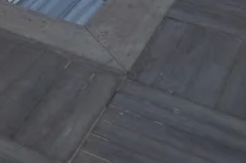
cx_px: -168
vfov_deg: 12.8
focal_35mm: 99
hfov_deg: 17.5
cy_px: -107
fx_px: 677
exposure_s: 1/200
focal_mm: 15
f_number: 16
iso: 200
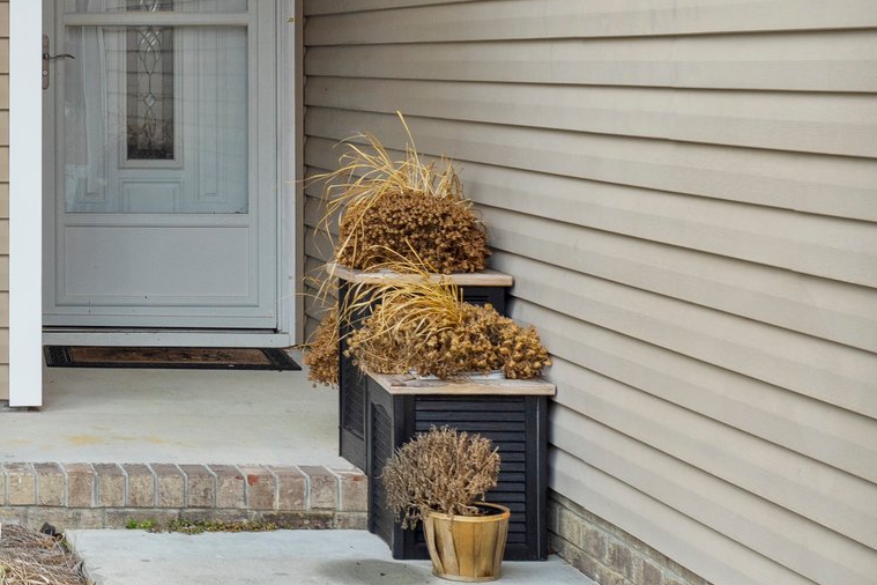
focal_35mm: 108
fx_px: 2631
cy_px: 45
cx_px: -283
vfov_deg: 12.6
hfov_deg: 17.7
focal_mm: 40
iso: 200
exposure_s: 1/100
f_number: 8
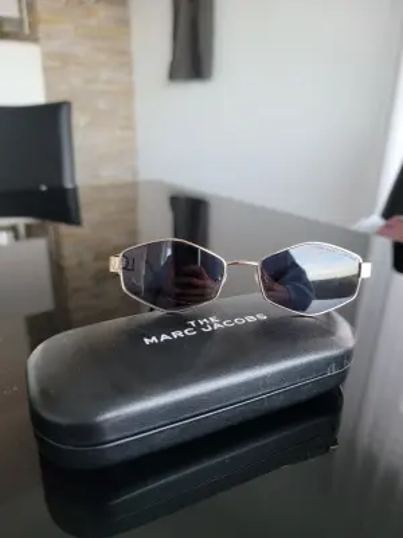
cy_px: 269
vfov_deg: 71.6
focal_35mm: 24
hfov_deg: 56.8
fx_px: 373
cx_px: 202
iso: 250
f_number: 1.8
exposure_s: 1/120
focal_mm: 6.7
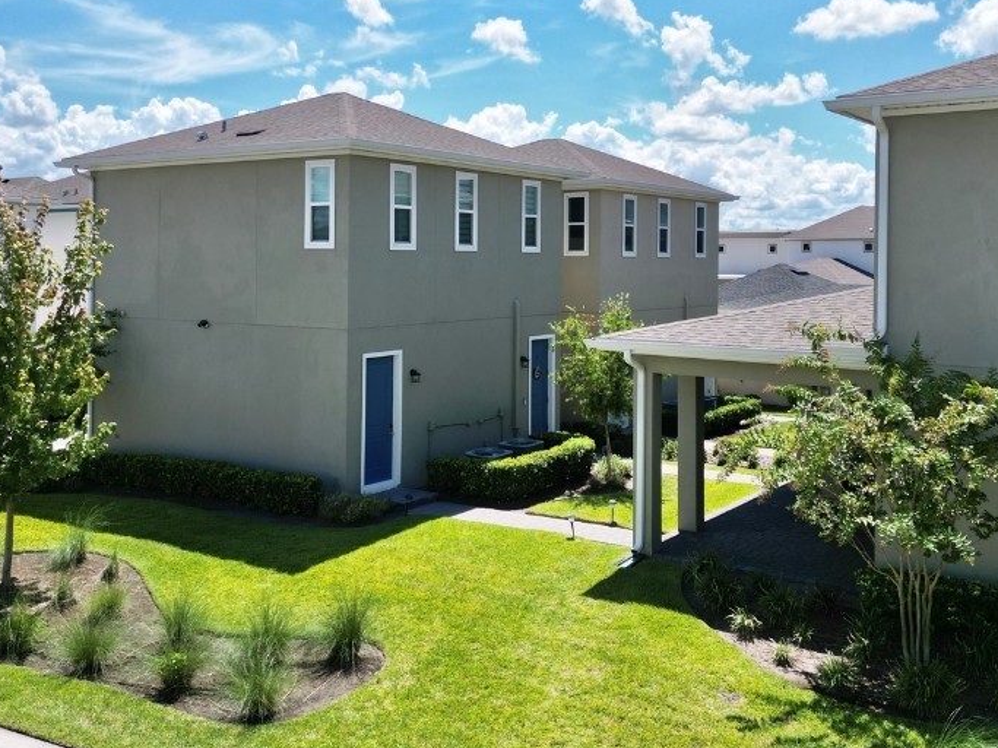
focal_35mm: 36
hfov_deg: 51.3
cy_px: 260
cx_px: 544
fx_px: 1038
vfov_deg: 39.3
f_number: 1.7
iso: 140
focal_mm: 6.72
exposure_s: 1/4000
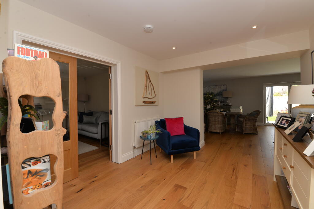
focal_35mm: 15
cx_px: 157
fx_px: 131
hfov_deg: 100.4
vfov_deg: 77.3
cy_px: 104
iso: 500
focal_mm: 15
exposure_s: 1/60
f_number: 10
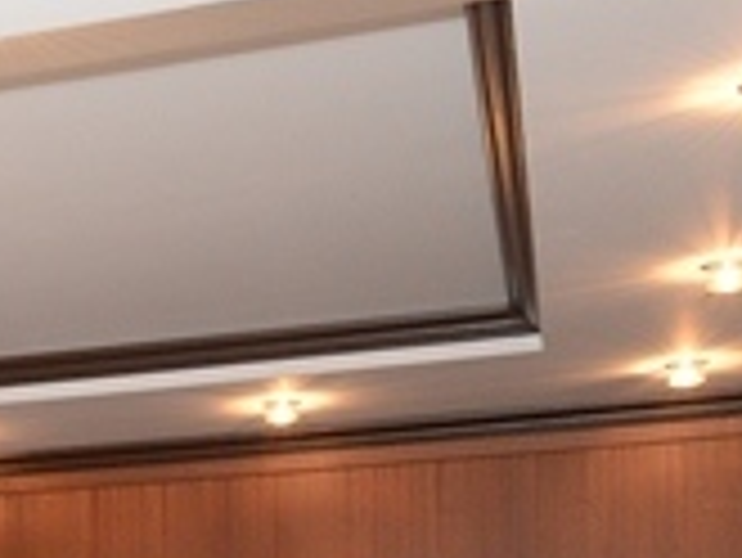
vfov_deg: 12.4
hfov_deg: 15.2
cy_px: 920
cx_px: -585
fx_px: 2402
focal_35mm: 112
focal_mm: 30
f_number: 6.3
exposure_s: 1/160
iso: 2200
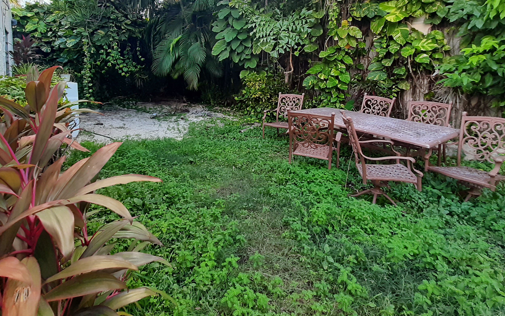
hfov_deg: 90.9
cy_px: 81
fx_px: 248
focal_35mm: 18
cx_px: 233
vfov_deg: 61.6
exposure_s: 1/120
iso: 80
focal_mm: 1.42
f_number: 2.2
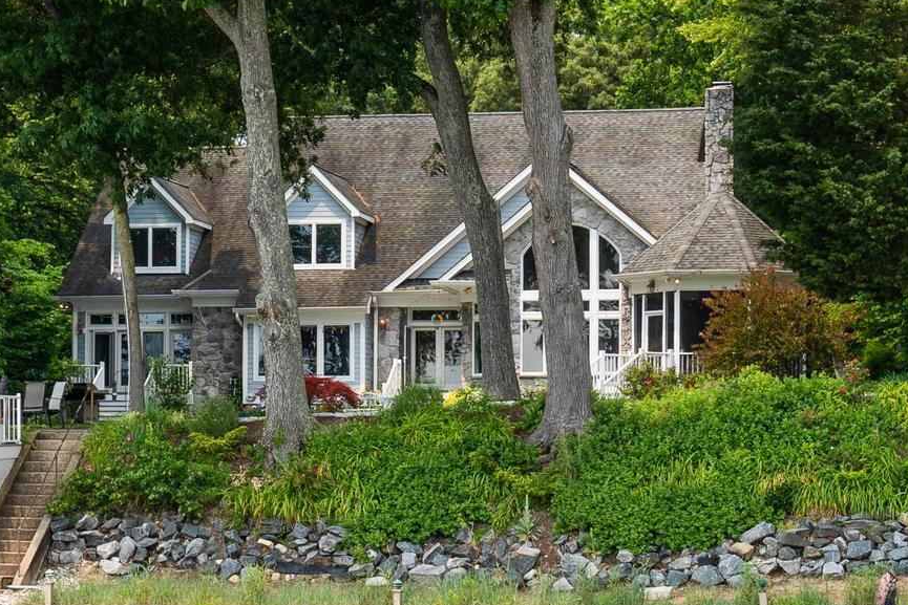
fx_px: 2926
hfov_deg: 17.6
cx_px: 448
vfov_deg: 11.8
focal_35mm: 116
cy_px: 372
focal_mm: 33
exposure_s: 1/160
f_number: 7.1
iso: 100
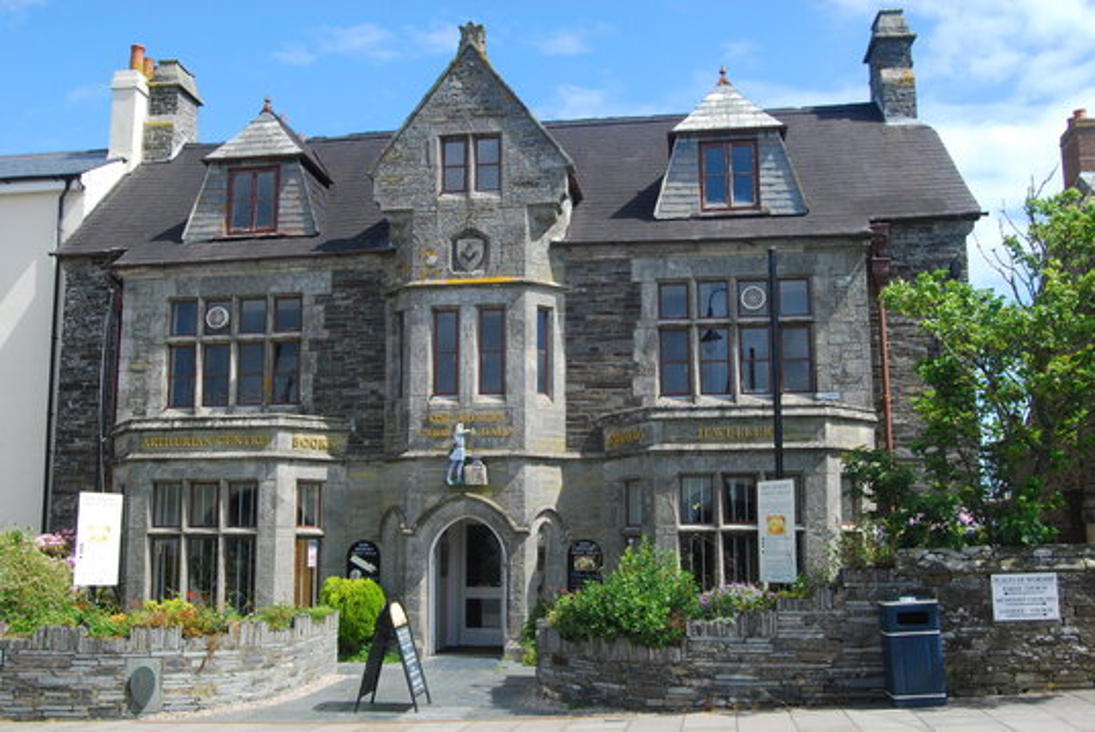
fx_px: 1096
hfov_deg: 53.1
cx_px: 548
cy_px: 366
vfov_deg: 36.9
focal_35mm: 36
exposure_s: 1/200
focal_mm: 24
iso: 400
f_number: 7.1
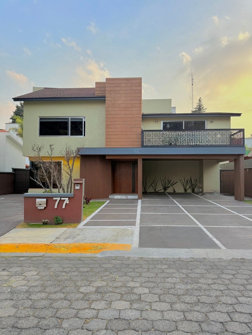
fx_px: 233
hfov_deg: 56.8
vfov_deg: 71.6
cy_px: 168
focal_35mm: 24
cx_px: 126
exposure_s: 1/202
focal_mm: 6.76
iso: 64
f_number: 1.78
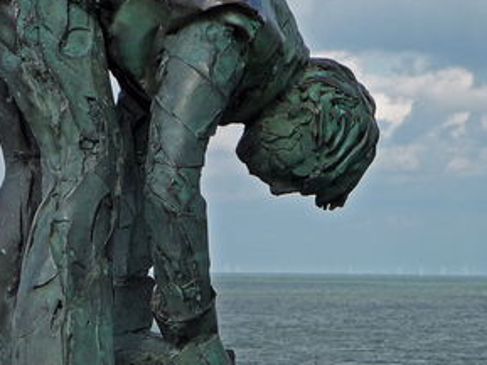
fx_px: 3870
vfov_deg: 5.4
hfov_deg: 7.2
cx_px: 185
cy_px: 170
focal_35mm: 275
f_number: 4.8
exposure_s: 1/500
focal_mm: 24.1
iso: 100
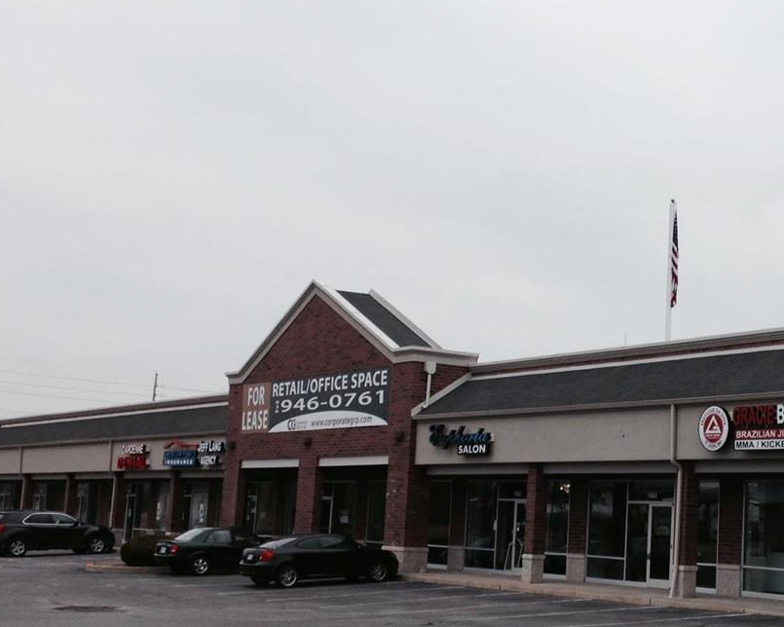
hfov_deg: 28.9
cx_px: 631
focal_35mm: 64
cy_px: 377
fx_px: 1485
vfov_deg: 23.8
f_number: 2.4
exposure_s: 1/448
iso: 50
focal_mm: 4.12
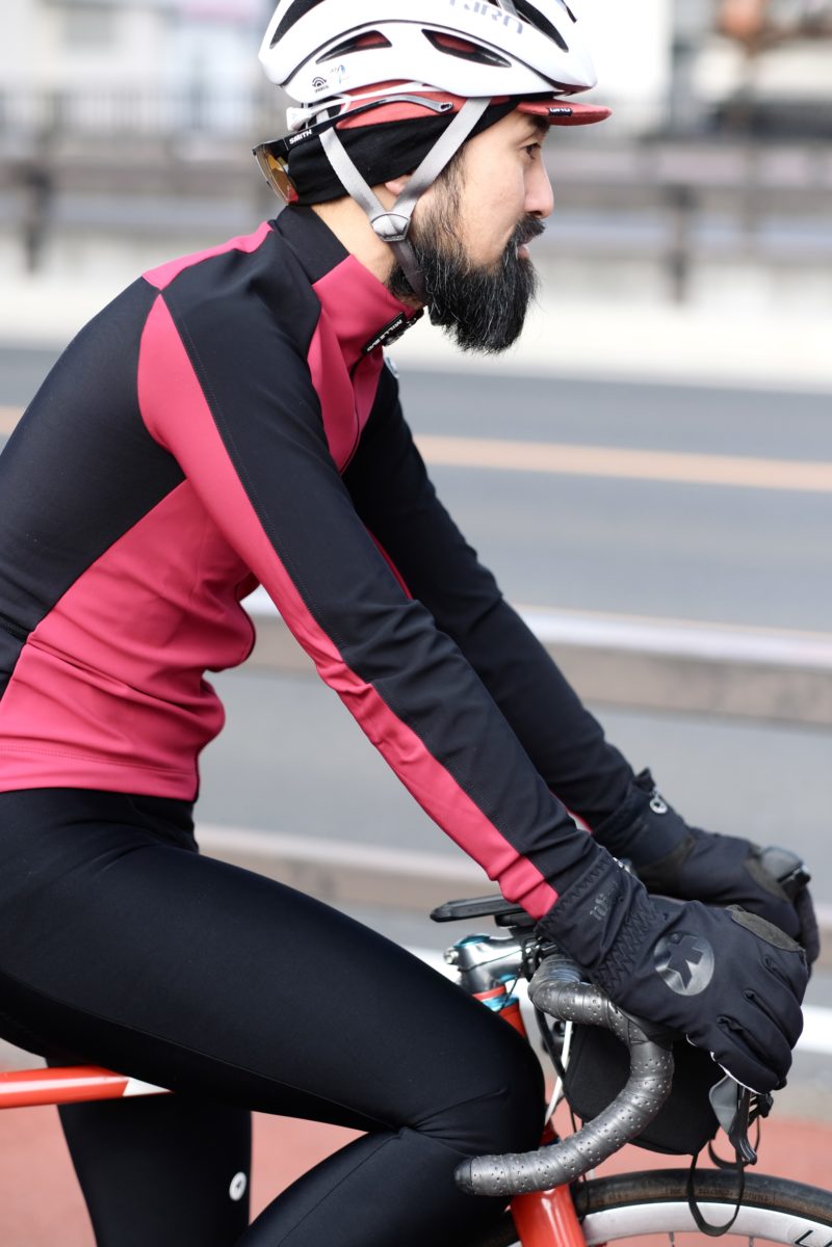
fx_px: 2912
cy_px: 624
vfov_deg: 24.2
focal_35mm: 84
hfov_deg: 16.3
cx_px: 416
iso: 320
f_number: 2
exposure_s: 1/2000
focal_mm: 56
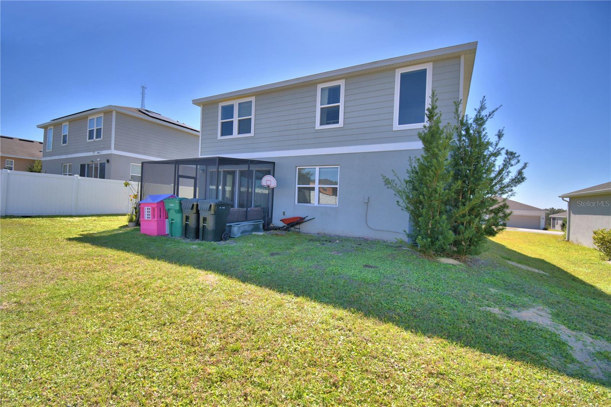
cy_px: 204
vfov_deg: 77.3
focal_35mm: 15
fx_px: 255
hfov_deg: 100.4
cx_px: 306
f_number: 4.5
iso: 100
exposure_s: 1/800
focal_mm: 10
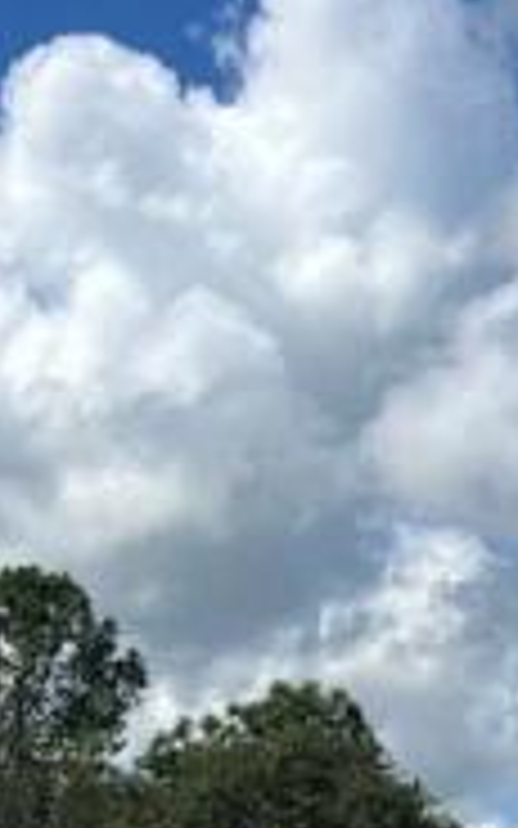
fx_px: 2439
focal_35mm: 108
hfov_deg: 11.9
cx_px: -86
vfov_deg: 17.7
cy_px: 1148
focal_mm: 5.1
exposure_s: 1/5848
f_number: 1.6
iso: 50
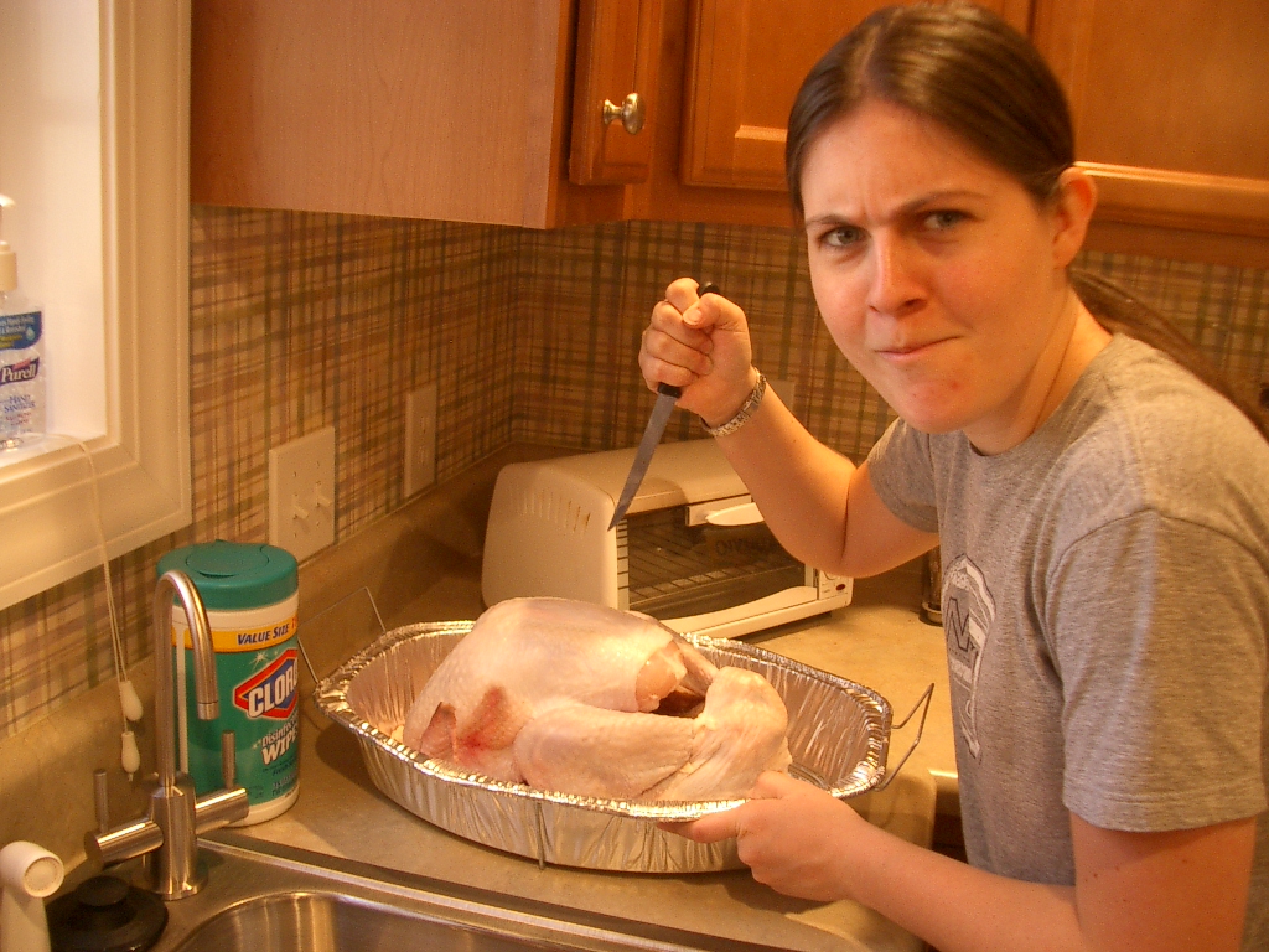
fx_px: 1283
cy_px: 476
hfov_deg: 52.6
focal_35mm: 35
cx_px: 634
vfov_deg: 40.7
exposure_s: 1/15
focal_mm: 5.8
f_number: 2.6
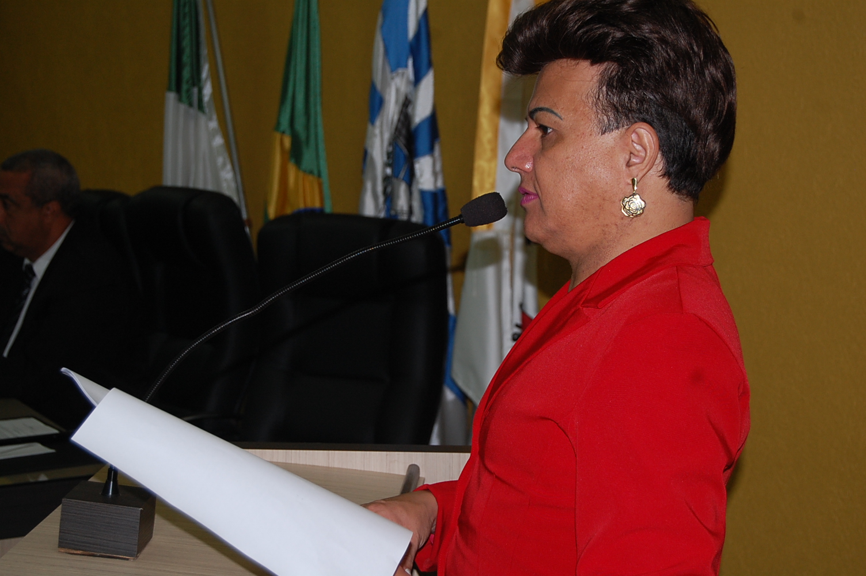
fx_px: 1658
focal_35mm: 69
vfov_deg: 19.7
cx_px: 433
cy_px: 288
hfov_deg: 29.3
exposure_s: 1/60
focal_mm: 46
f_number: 5.3
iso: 400
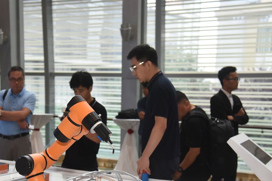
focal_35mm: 64
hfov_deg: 31.1
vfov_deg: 21.1
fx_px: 484
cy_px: 129
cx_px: 85
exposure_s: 1/500
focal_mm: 44
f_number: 4
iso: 2500
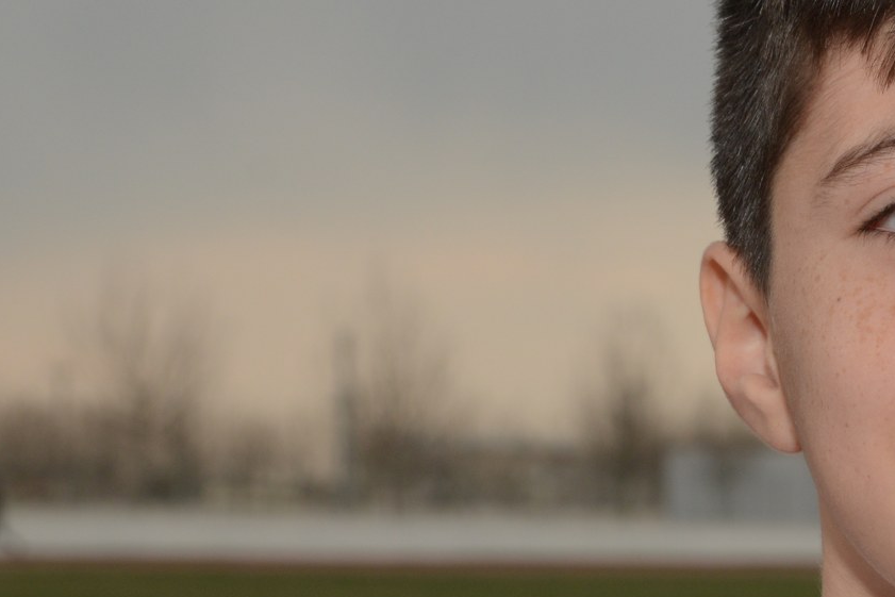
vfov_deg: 8.3
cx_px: 1045
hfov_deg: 12.3
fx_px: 4078
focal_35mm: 164
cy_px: 707
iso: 320
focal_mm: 46
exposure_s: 1/250
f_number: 6.3
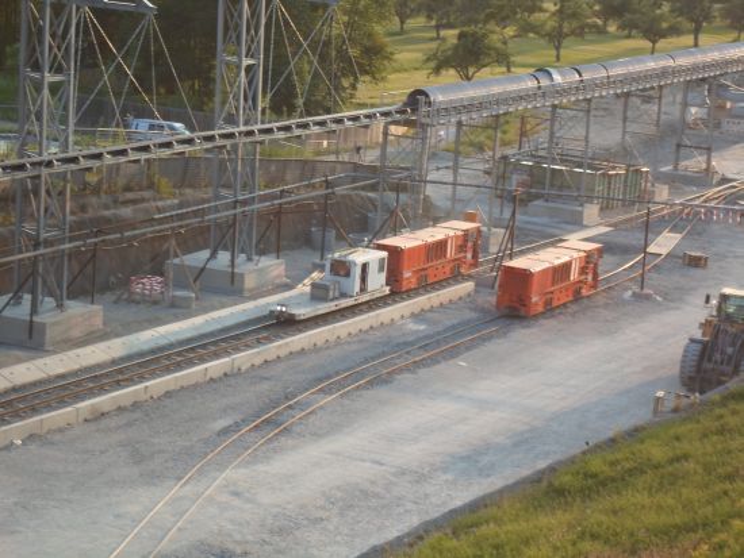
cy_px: 279
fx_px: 2365
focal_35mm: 110
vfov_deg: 13.5
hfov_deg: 17.9
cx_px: 372
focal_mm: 19.8
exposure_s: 1/60
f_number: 5.7
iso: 100
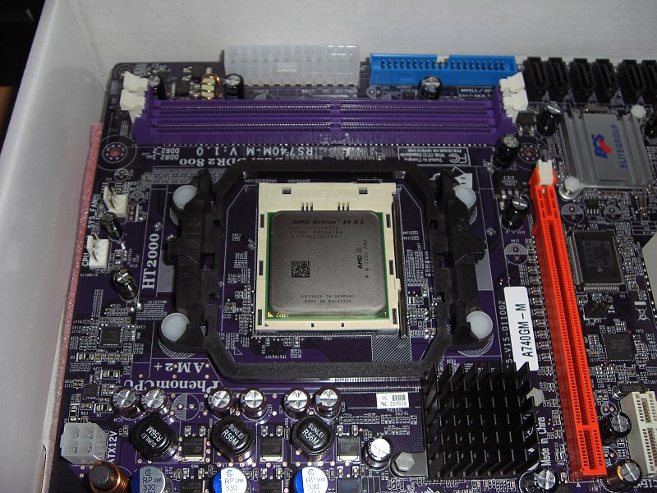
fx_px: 721
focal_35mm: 38
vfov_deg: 37.7
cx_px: 328
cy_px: 246
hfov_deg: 49.0
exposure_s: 1/60
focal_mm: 6.2
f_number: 2.7
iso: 64
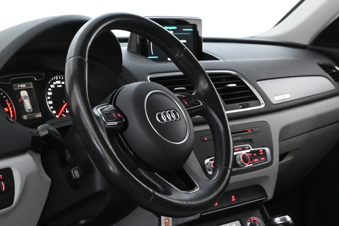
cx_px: 198
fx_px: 854
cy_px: 113
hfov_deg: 22.4
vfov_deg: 15.1
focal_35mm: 91
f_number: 6
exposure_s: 1/60
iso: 14400
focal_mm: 43
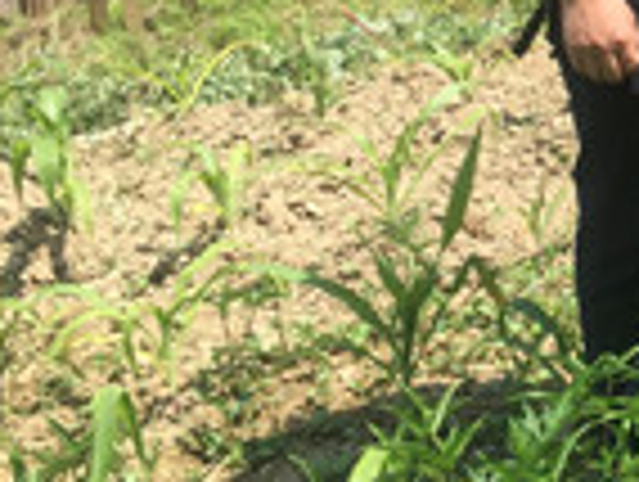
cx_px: 1035
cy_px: -137
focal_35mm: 102
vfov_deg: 14.0
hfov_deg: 16.9
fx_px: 1886
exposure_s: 1/1130
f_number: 2.2
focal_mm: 4.15
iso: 32
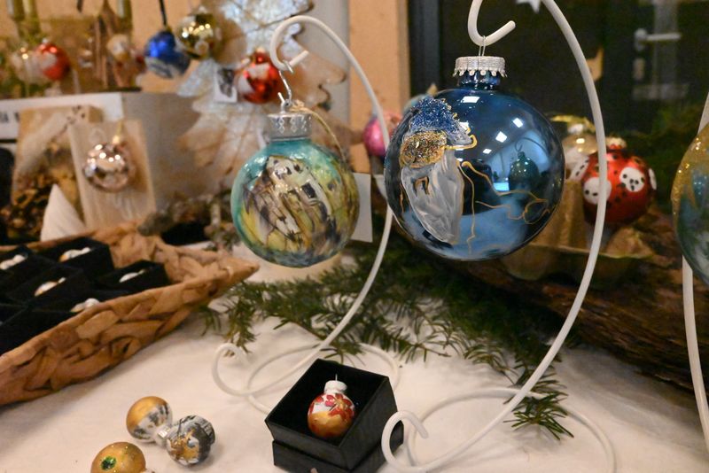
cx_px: 354
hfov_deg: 65.5
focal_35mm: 28
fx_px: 552
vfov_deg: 46.4
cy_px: 236
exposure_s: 1/1000
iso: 51200
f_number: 11
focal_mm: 28
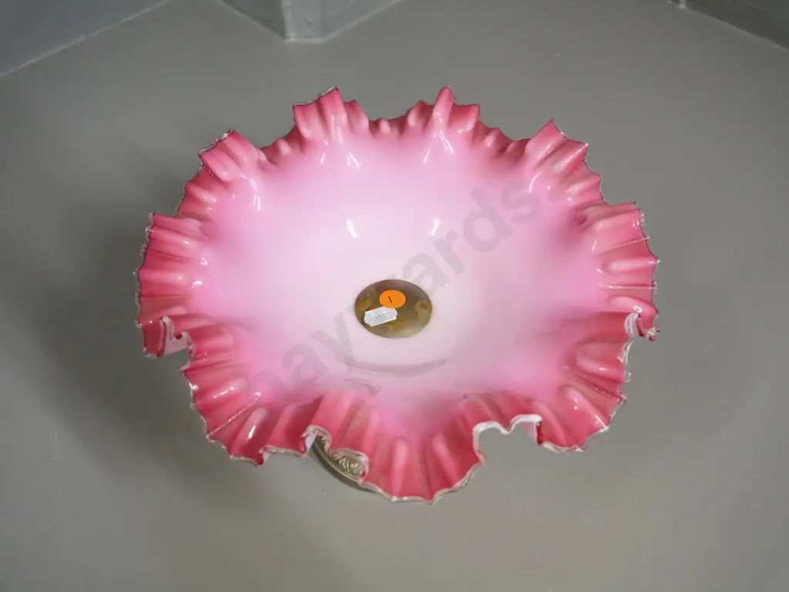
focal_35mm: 34
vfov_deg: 41.8
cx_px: 394
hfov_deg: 54.0
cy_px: 296
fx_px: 775
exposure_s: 1/60
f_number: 5
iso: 1600
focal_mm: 17
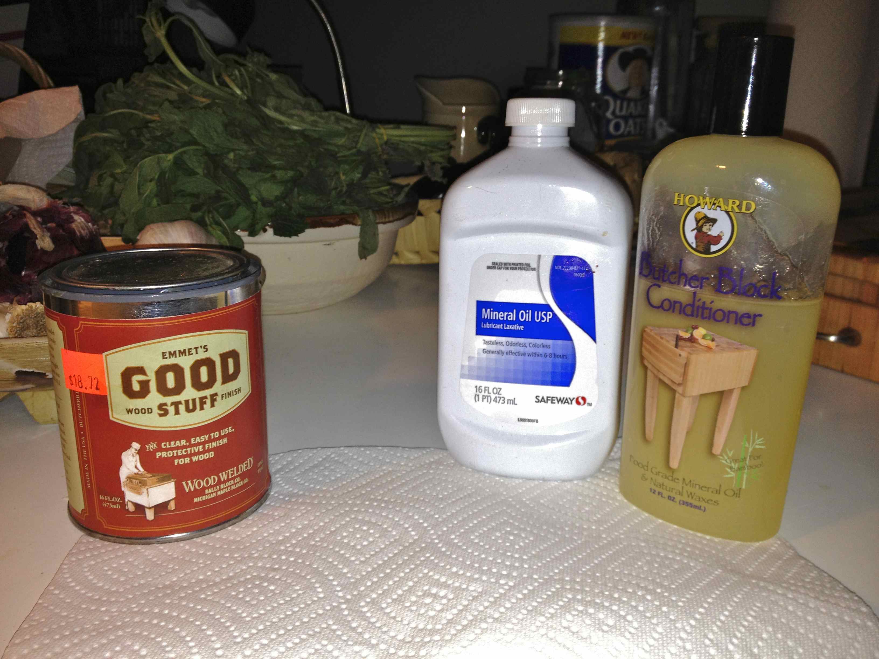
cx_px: 440
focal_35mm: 35
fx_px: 889
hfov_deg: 52.6
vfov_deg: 40.7
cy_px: 330
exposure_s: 1/28
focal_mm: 4.28
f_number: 2.4
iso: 64
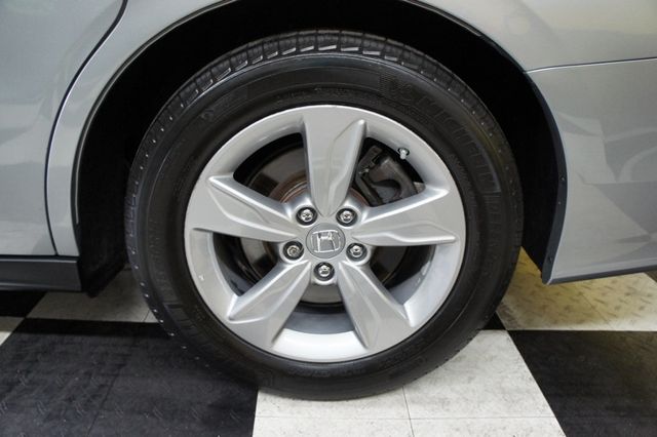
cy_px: 218
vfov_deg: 47.9
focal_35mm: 27
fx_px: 492
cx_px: 328
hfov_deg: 67.4
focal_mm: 18
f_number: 3.5
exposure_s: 1/60
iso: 1600
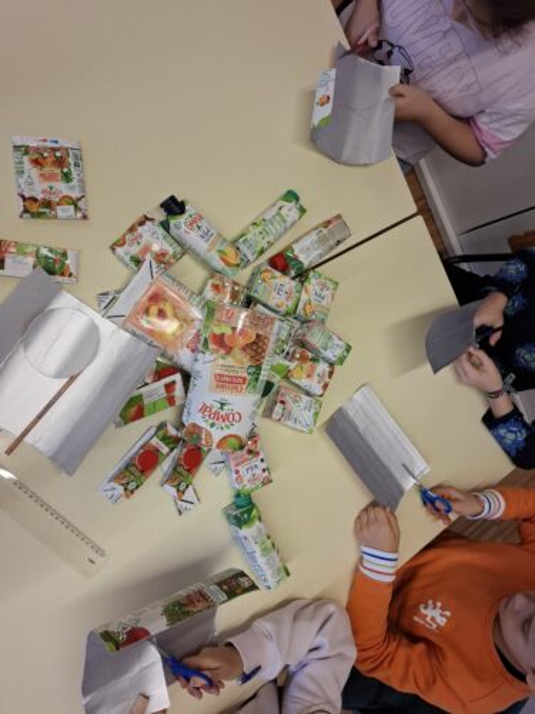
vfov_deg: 73.9
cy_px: 357
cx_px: 268
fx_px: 474
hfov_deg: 58.9
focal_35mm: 23
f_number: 1.8
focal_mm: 5.54
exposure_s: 1/100
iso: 200
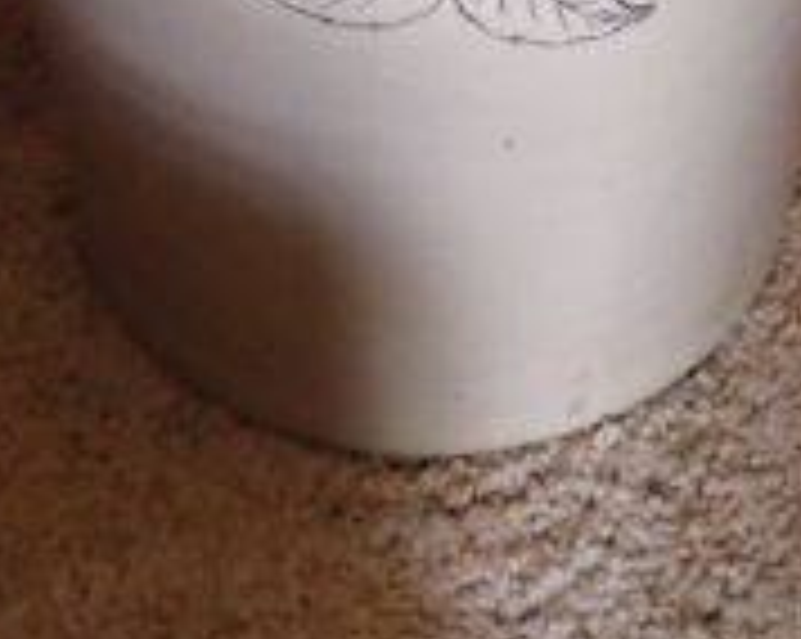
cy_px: -81
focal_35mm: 110
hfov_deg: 17.5
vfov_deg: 13.7
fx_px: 2605
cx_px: 443
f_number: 2.3
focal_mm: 5.4
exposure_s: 1/30
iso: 1000
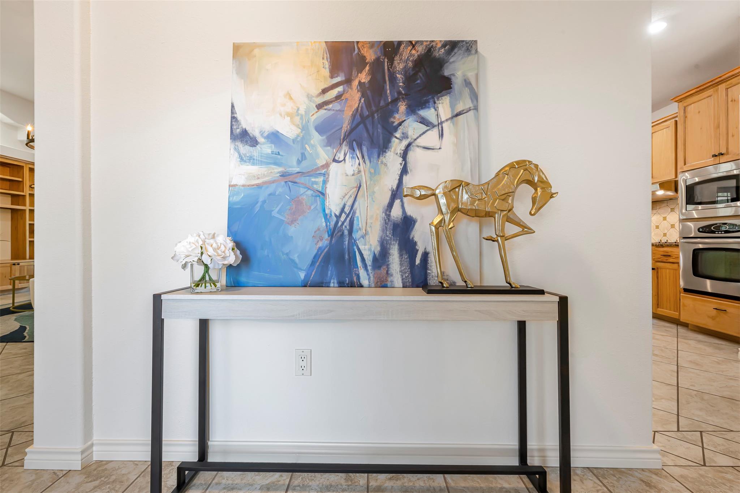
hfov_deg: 104.3
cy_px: 246
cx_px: 370
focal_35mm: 14
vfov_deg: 81.2
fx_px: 288
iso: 250
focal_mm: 14
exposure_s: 1/4
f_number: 11
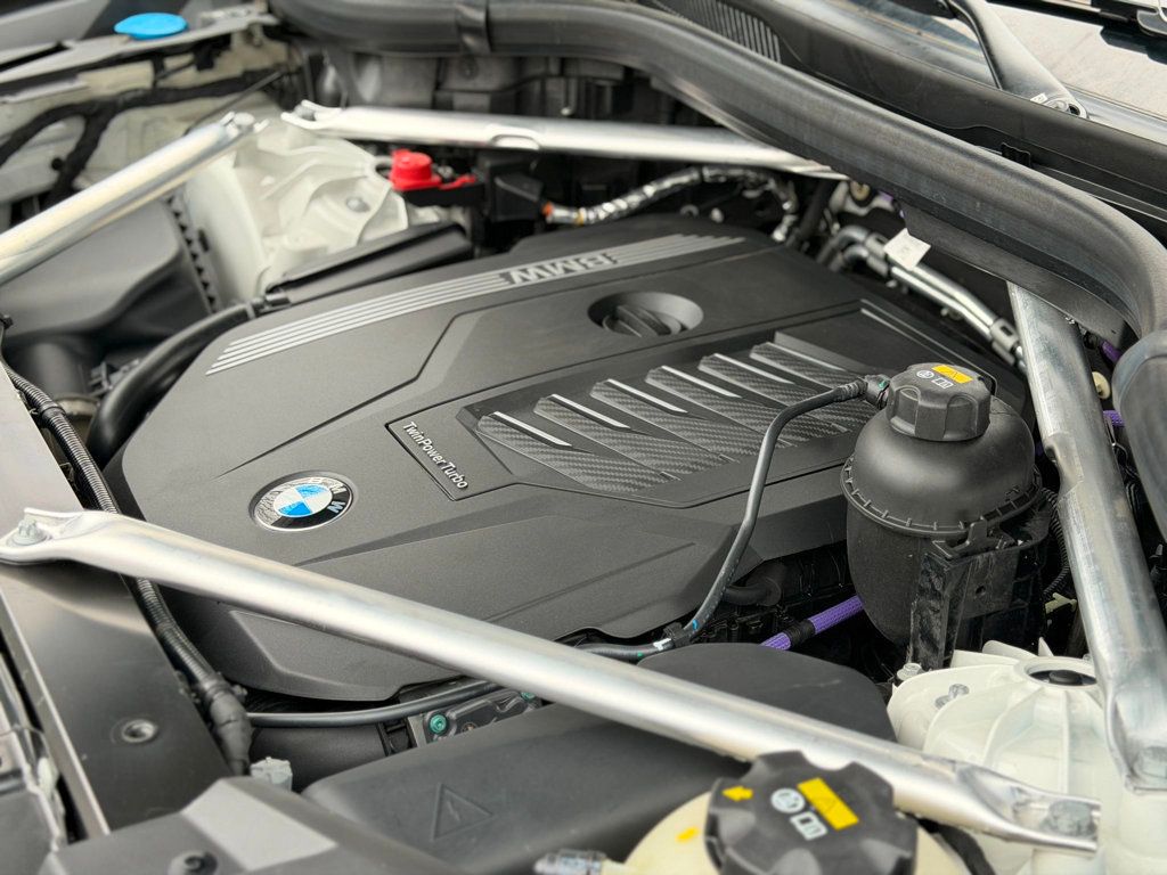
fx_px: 1618
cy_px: 438
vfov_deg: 30.3
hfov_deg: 39.7
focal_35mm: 48
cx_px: 584
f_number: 1.78
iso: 250
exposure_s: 1/60
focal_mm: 6.76
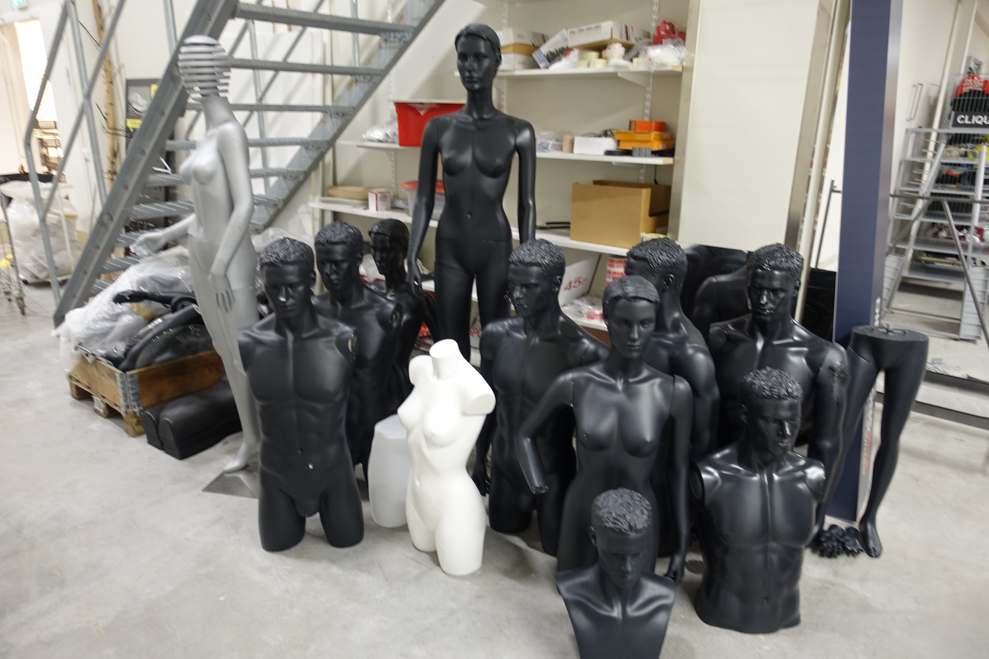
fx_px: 659
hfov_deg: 73.7
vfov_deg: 53.1
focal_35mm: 24
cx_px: 494
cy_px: 330
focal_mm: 8.8
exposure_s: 1/30
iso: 250
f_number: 1.8
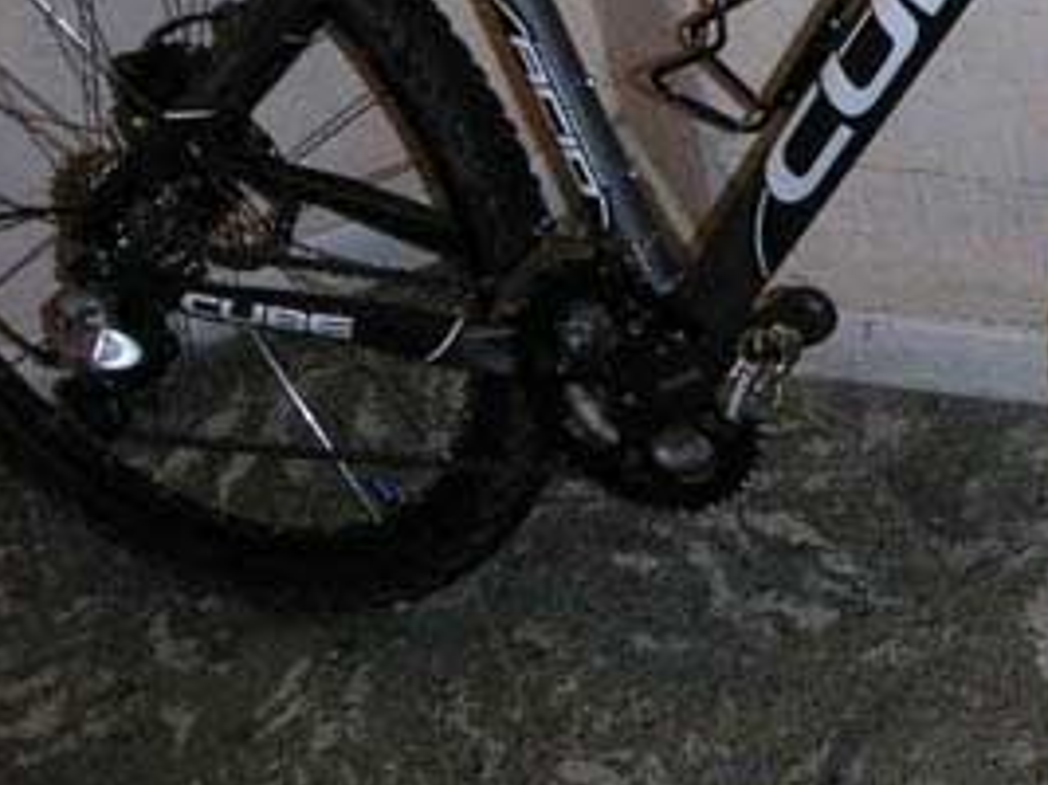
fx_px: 2754
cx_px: 1028
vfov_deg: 16.1
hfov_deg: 20.9
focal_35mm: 91
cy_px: 110
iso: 160
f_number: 2.8
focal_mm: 6
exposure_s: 1/45
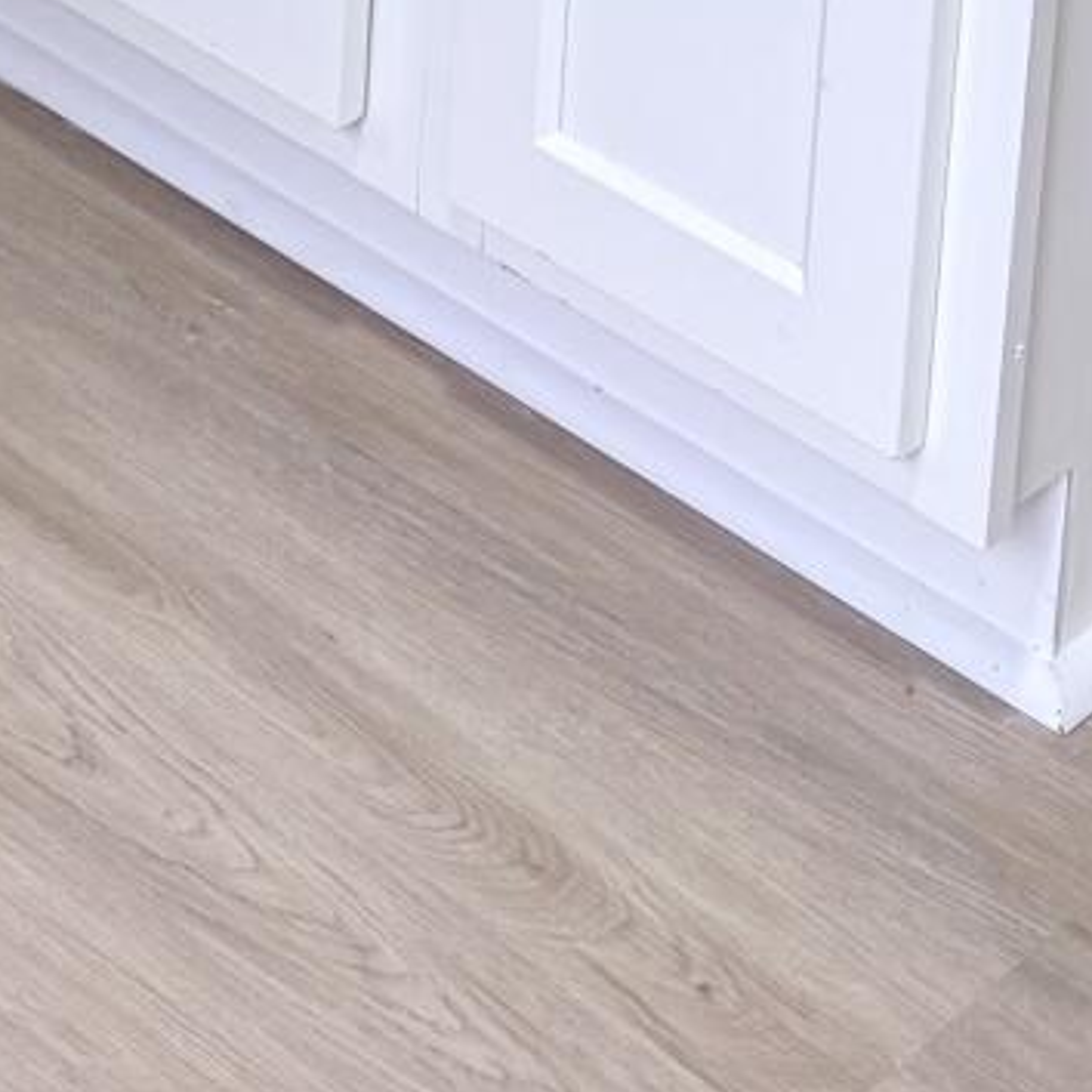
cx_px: -241
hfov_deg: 14.1
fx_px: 4283
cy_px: -1635
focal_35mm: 120
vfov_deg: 11.6
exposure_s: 1/60
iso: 100
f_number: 1.78
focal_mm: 6.76
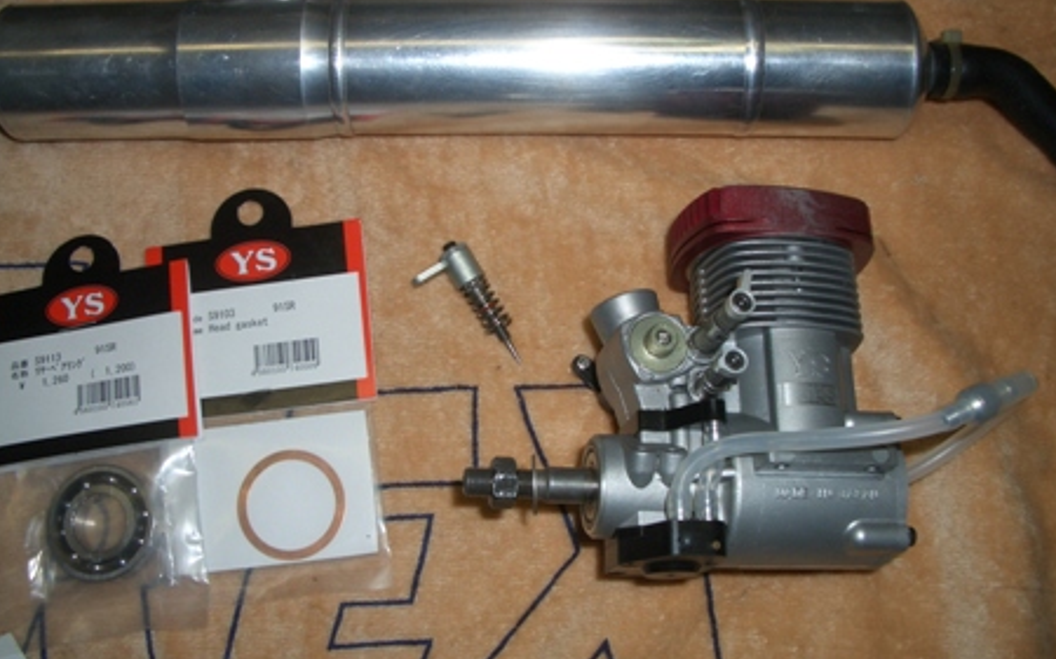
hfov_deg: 51.6
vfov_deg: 33.5
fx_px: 1093
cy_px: 277
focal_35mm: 38
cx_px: 532
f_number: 4.3
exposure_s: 1/125
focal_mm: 5.8
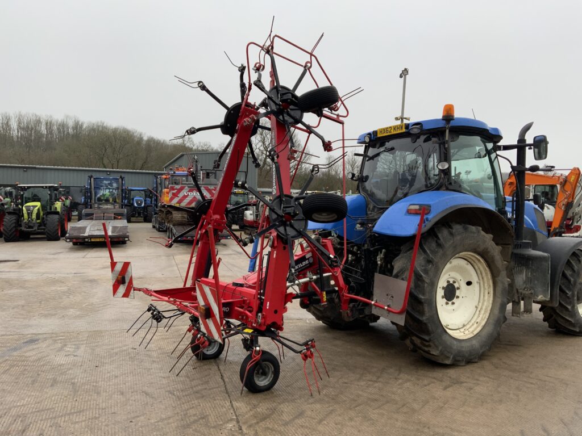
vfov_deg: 48.2
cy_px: 218
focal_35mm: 29
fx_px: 488
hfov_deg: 61.7
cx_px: 291
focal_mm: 3
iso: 20
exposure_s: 1/122
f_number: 1.8
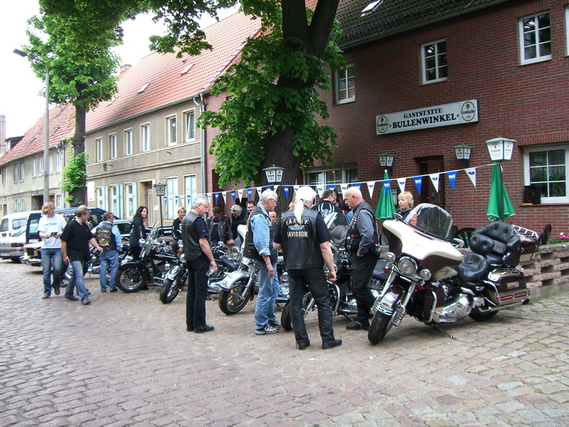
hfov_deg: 49.0
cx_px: 284
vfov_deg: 37.7
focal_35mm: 38
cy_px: 214
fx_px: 625
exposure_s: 1/200
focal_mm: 6.2
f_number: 2.7
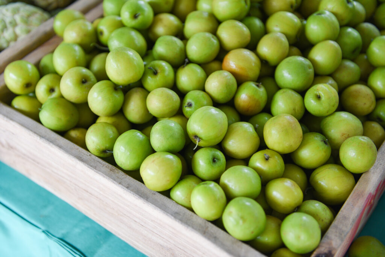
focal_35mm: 55
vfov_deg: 24.7
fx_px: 589
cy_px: 128
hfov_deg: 36.2
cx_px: 192
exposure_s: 1/640
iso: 640
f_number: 2.8
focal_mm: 55
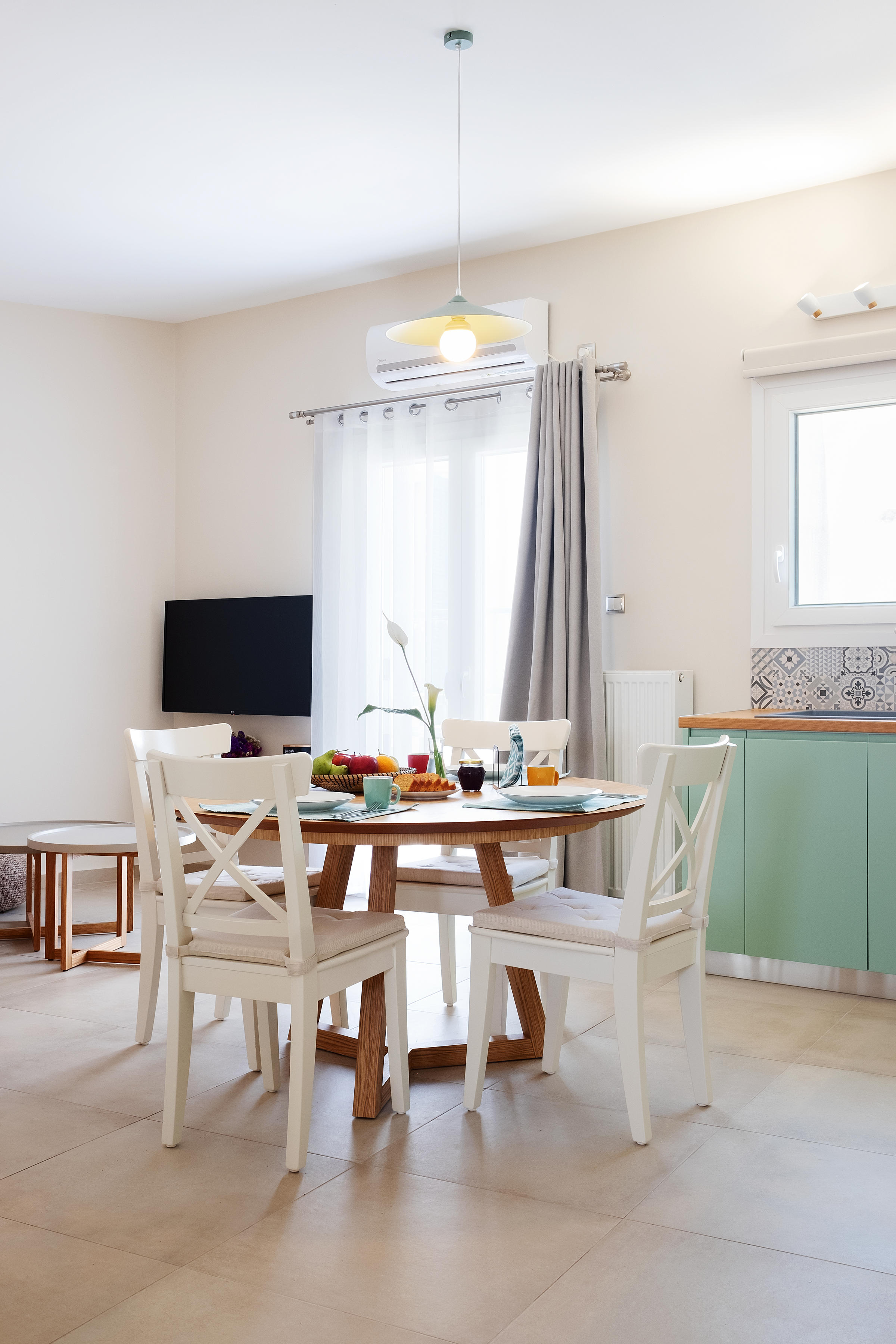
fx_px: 1307
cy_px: 672
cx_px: 448
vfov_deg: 54.4
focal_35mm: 35
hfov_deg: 37.9
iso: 400
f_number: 7.1
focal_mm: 23
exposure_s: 1/8
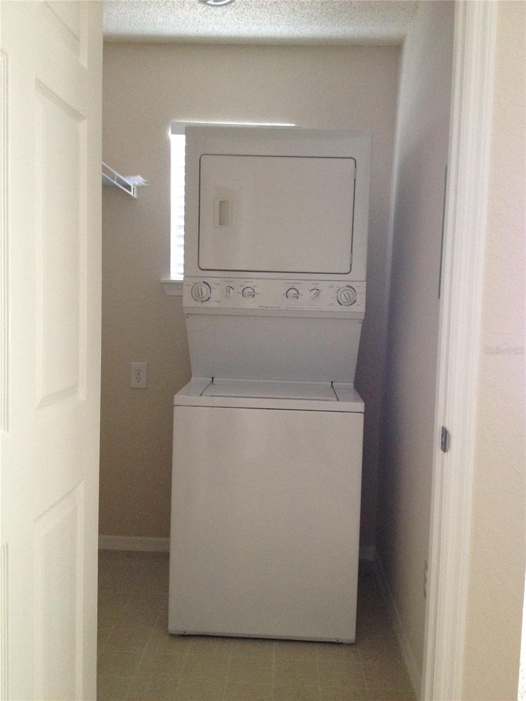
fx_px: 709
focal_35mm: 35
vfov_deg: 52.6
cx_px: 263
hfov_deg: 40.7
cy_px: 350
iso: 250
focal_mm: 4.28
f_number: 2.4
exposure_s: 1/20
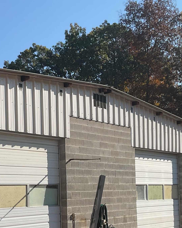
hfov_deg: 23.5
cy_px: 180
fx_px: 431
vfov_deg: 29.0
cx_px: 33
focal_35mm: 64
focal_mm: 3
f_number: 1.8
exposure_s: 1/2227
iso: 16
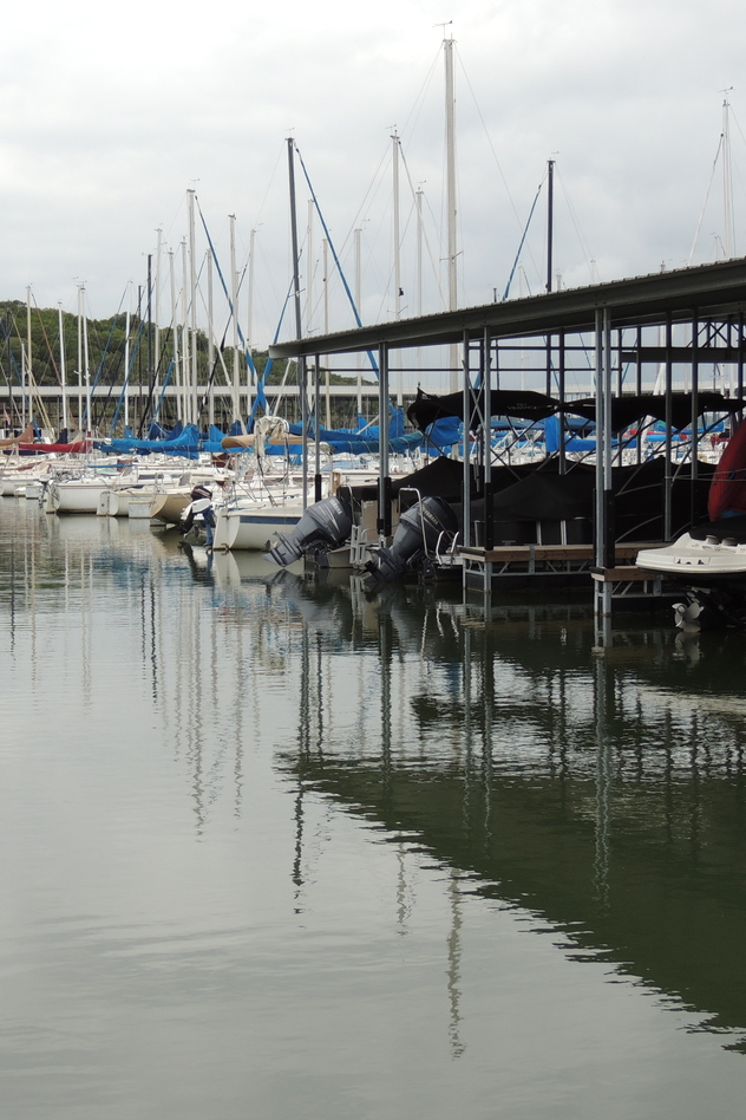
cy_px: 558
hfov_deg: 20.5
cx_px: 221
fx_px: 2051
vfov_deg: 30.5
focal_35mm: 66
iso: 100
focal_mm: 8.3
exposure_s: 1/125
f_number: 3.5
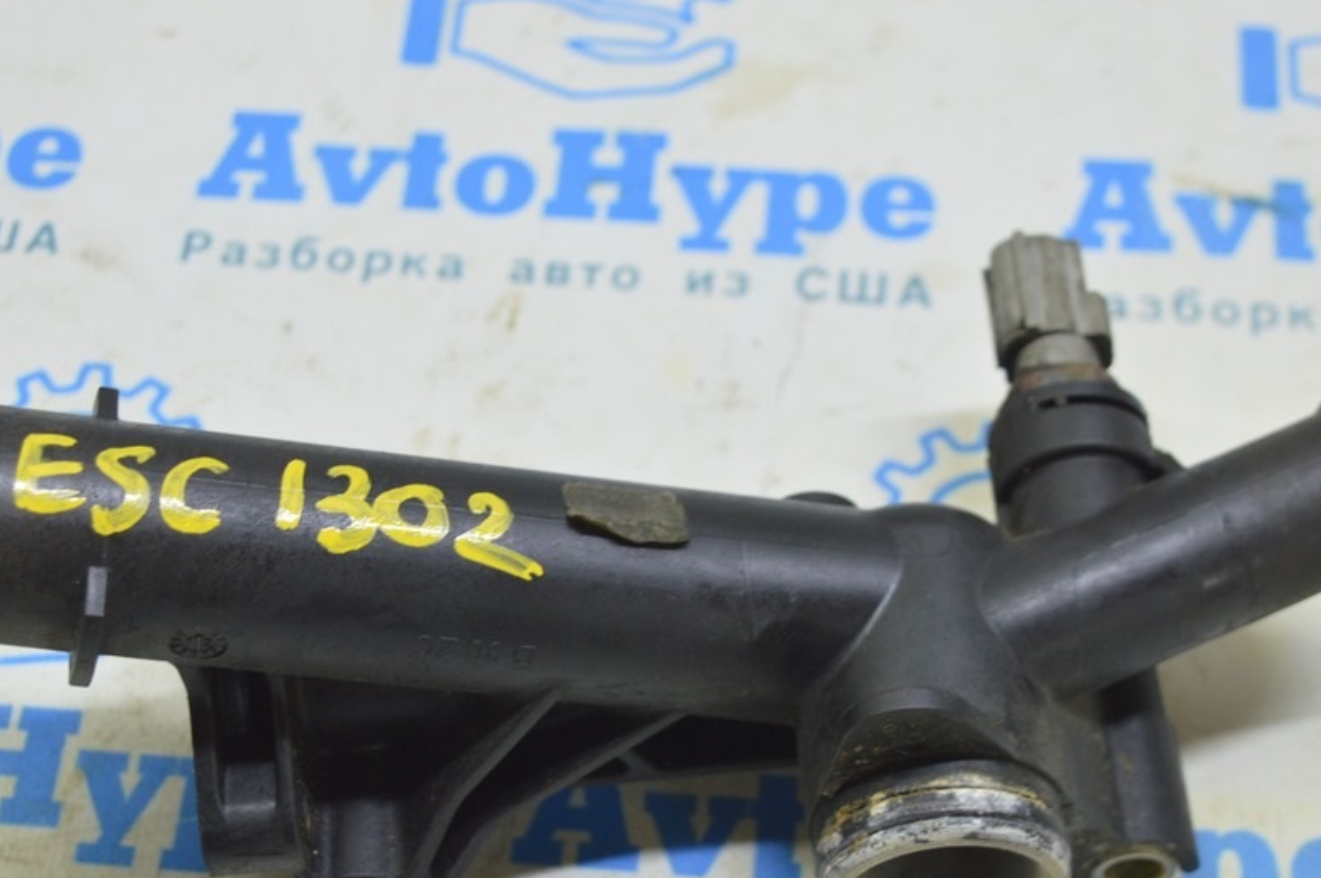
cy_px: 571
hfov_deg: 25.7
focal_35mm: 79
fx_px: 2896
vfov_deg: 17.2
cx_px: 559
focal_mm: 40
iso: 400
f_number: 5.6
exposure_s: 1/20
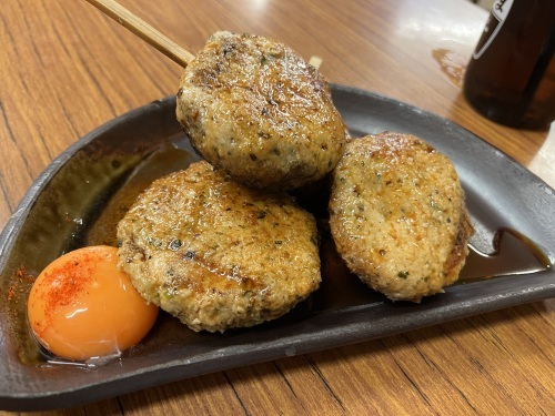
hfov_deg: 67.3
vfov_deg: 53.1
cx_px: 278
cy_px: 208
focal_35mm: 26
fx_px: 417
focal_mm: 5.1
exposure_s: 1/50
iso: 250
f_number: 1.6
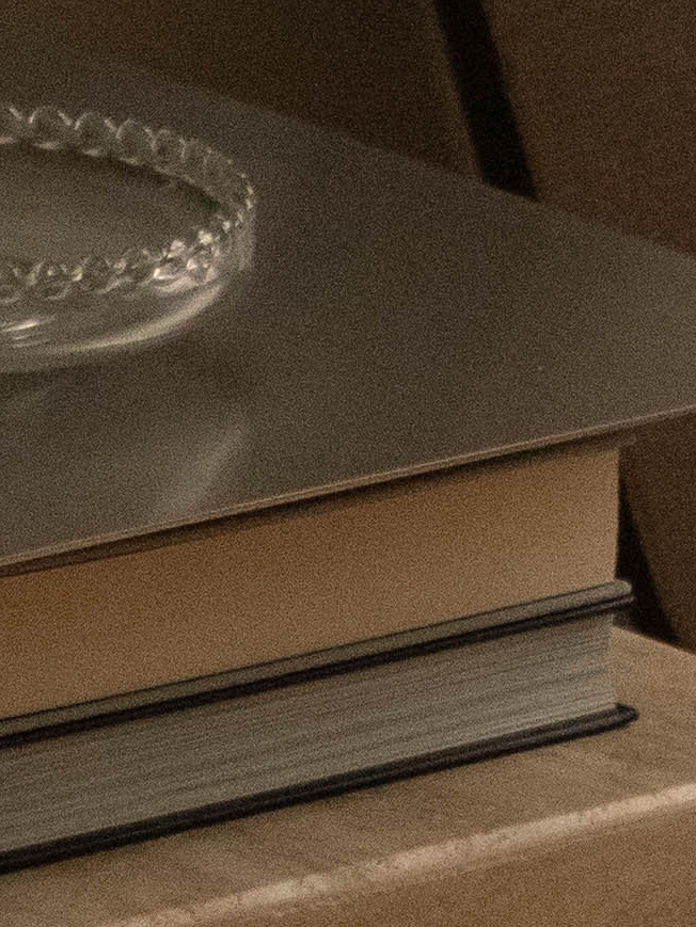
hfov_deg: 2.8
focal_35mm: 537
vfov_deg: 3.7
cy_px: 76
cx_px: 502
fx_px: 14393
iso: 4000
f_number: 1.8
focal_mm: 45
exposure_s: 1/100
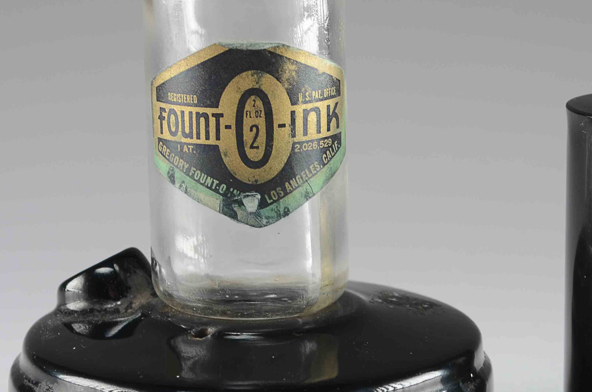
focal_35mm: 153
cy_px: 234
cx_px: 381
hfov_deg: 13.4
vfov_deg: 8.9
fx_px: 2510
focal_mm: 55
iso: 100
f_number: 9
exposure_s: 1/80
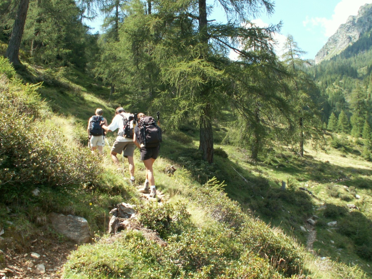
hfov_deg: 51.4
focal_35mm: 36
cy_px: 136
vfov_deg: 39.7
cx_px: 187
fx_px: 387
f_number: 4.5
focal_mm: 5.86
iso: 50
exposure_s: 1/100
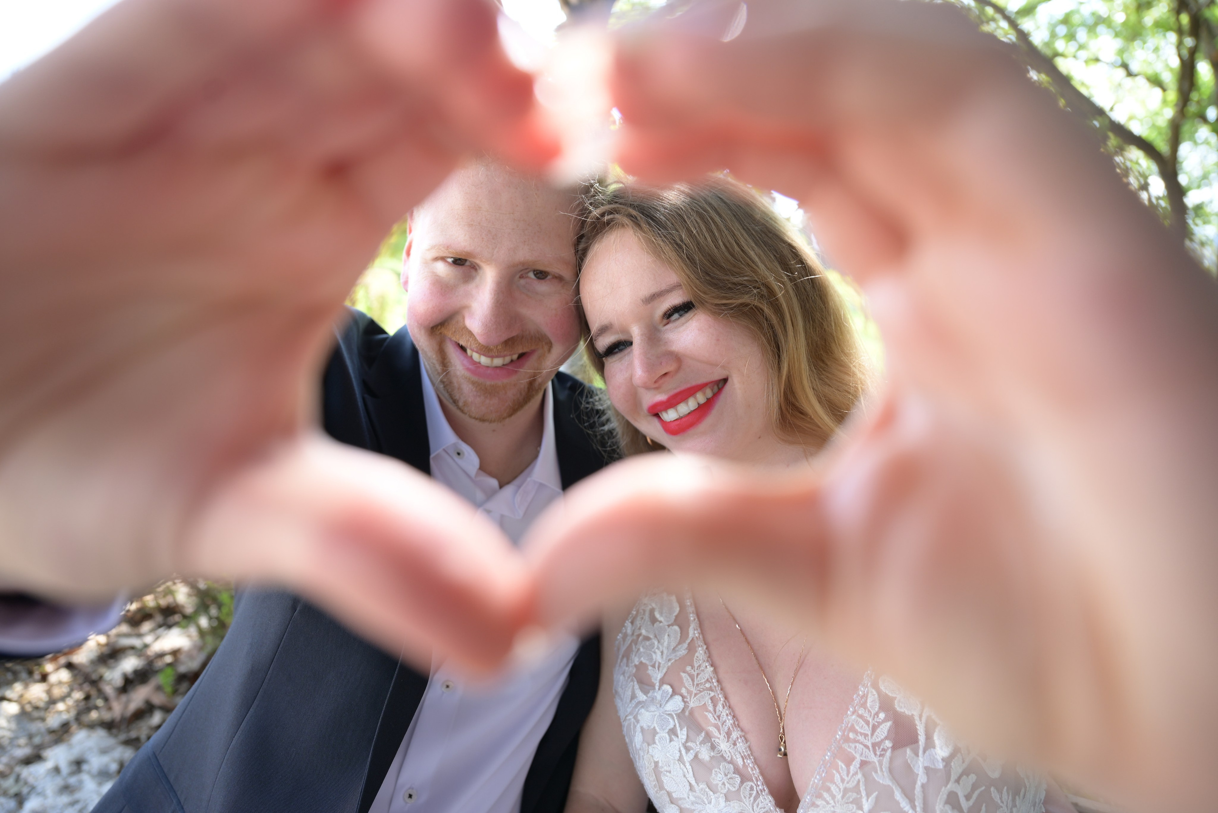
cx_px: 609
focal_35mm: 24
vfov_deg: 53.2
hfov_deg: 73.7
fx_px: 812
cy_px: 406
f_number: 3.5
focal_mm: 24
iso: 125
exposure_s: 1/100
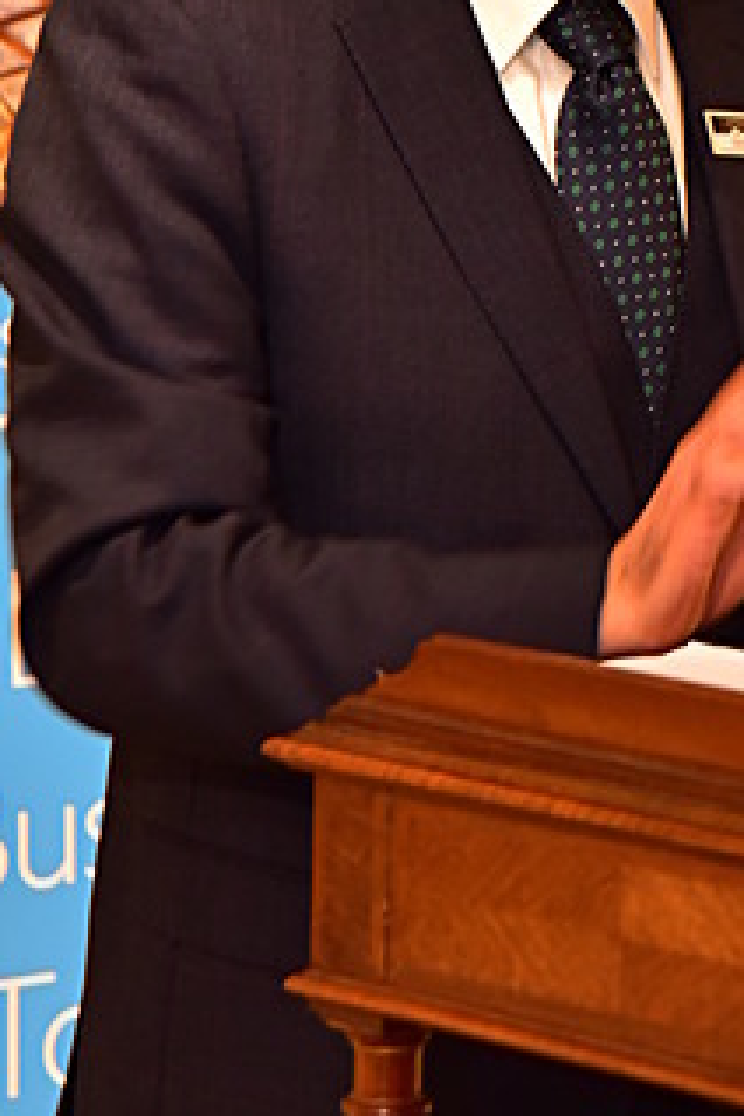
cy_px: 0
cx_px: 869
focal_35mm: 214
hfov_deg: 6.4
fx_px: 6633
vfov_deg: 9.5
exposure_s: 1/50
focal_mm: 85
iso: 1600
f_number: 5
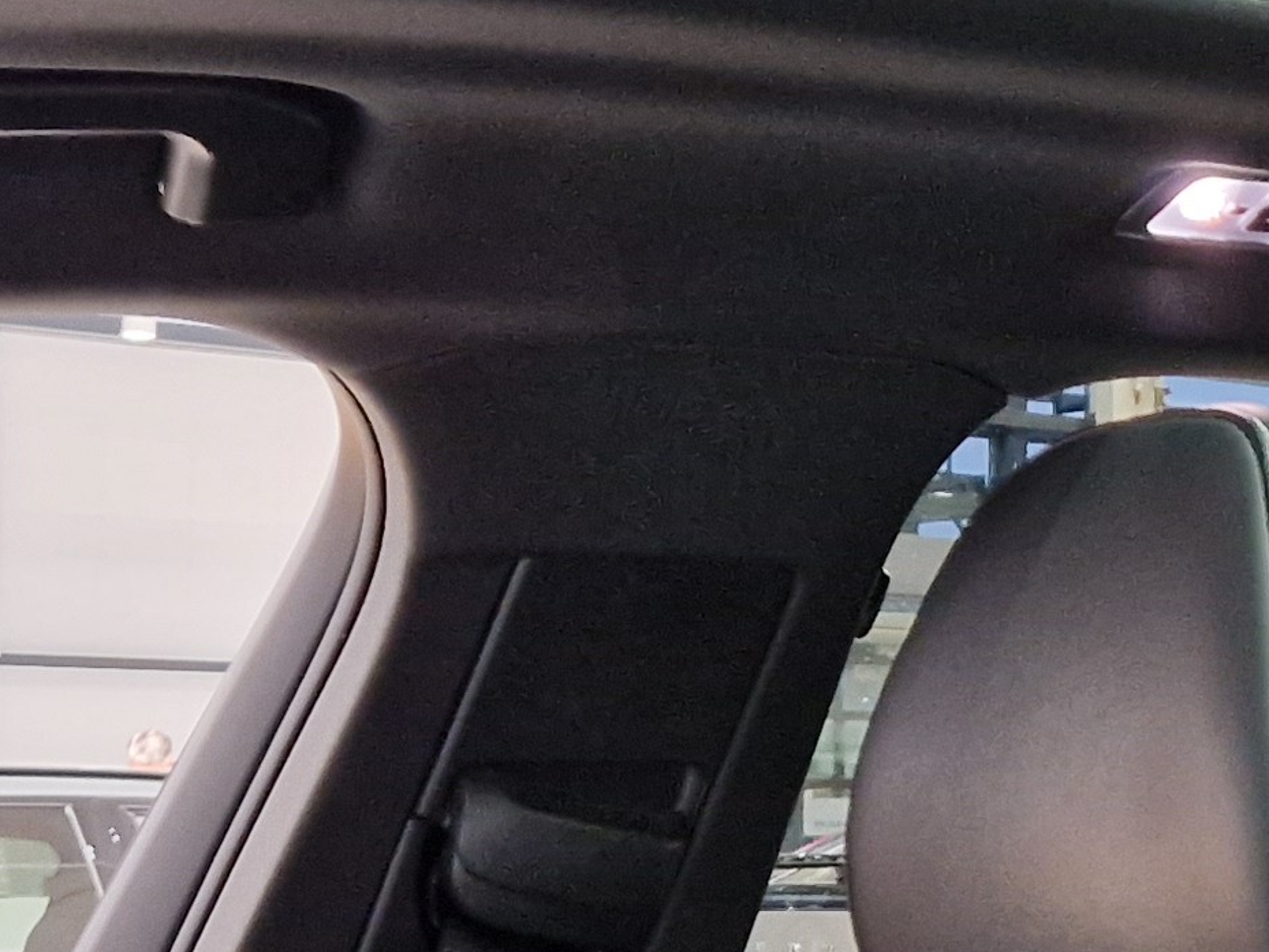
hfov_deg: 17.5
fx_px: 3630
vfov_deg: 14.9
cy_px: 550
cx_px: 2004
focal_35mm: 99
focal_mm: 5.4
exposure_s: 1/40
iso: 640
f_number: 1.8
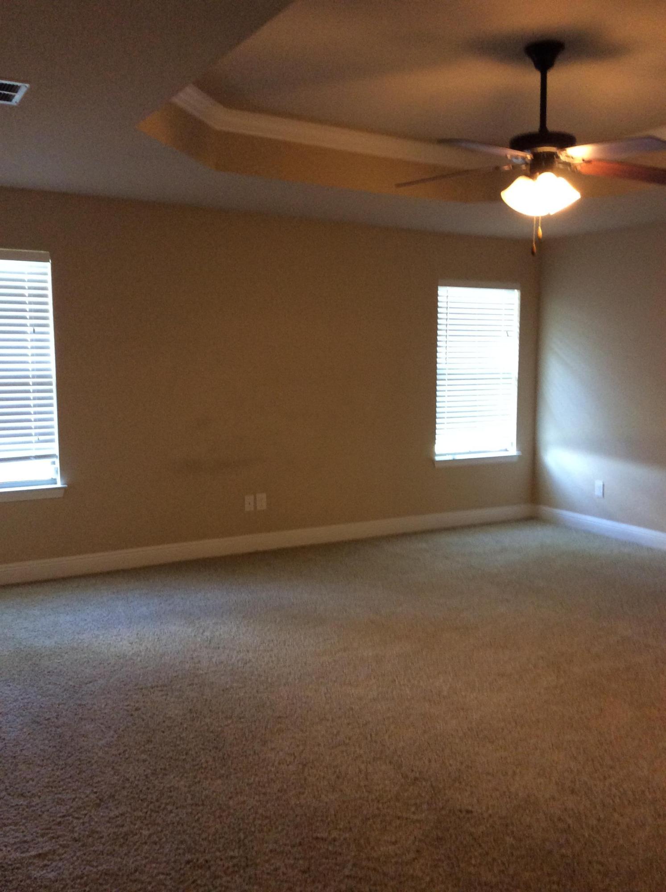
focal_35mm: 32
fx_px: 823
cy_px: 446
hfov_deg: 44.0
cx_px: 333
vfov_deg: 56.9
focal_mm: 3.3
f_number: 2.4
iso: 200
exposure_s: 1/24
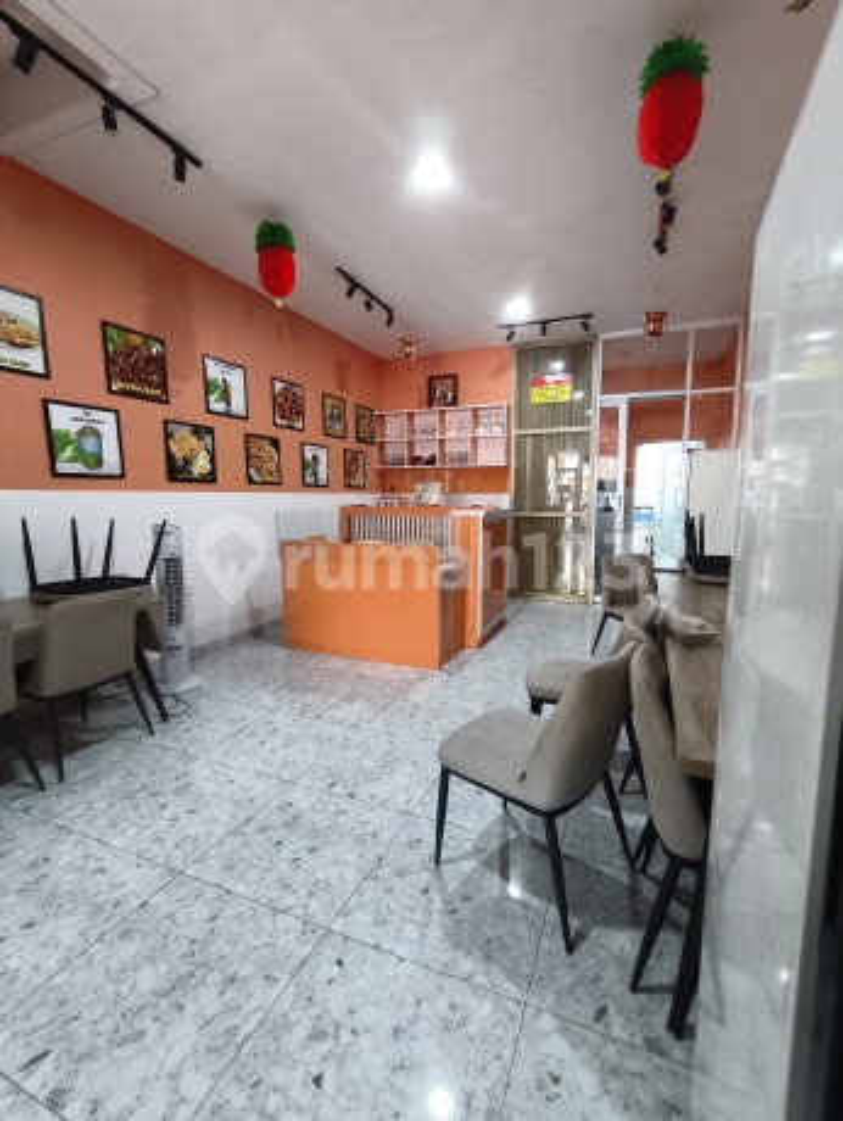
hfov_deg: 81.9
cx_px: 422
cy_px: 560
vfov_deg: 98.1
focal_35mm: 15
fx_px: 486
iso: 400
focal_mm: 1.65
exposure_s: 1/33.3
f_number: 2.2
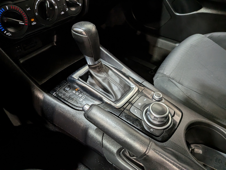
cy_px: 85
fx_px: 157
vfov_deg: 56.8
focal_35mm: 24
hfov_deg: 71.6
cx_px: 113
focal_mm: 4.53
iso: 30
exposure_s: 1/50
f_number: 1.7
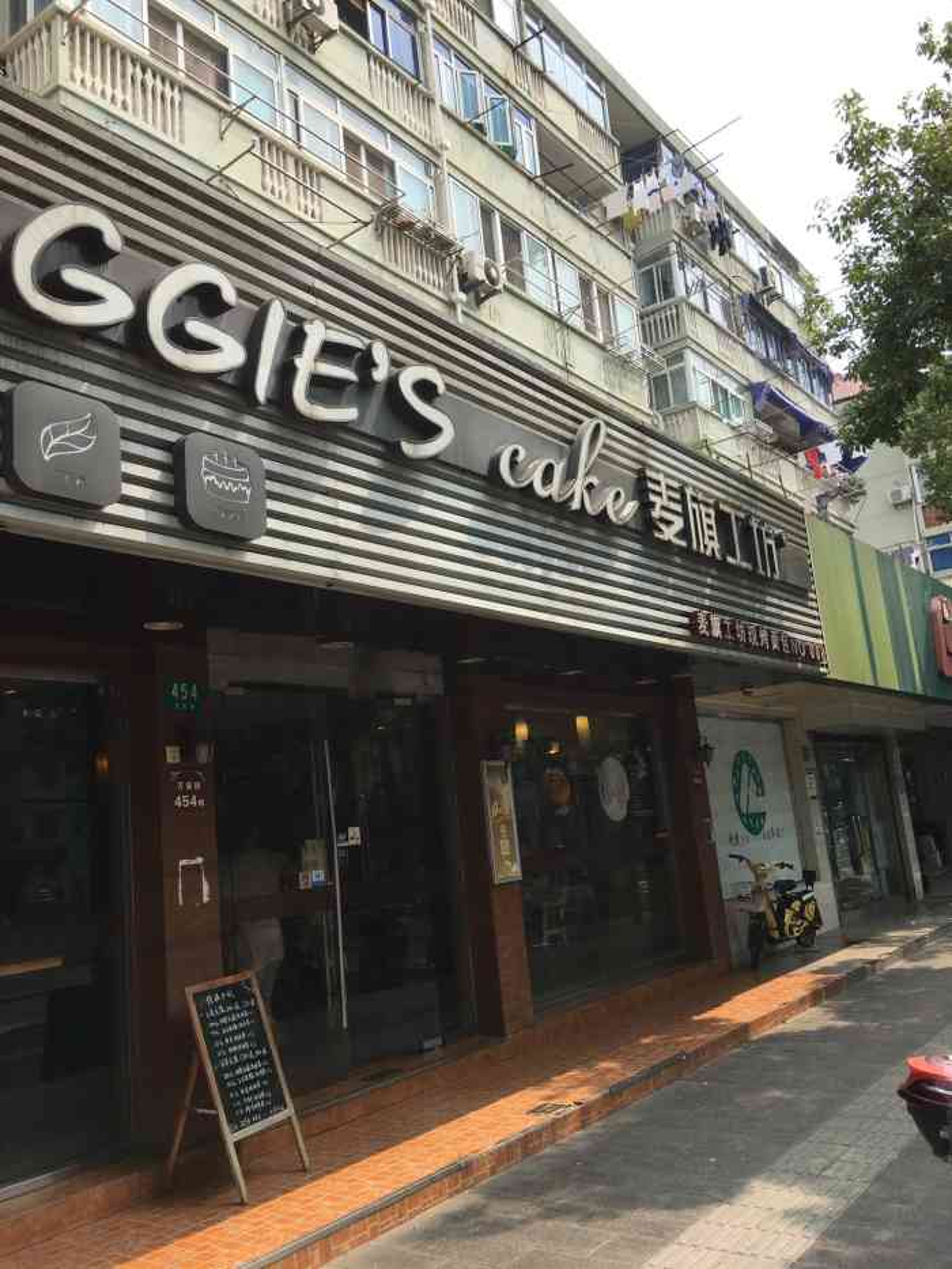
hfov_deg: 48.2
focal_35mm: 29
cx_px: 476
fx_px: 1063
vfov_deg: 61.7
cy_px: 634
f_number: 2.2
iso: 25
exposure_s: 1/999
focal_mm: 4.15
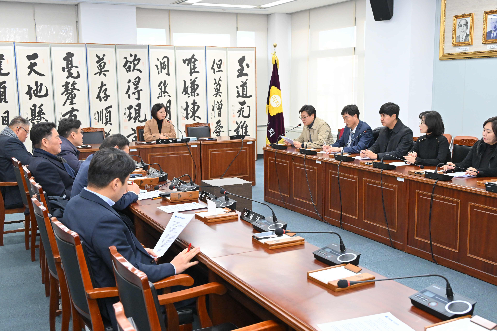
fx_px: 552
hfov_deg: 48.5
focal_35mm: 40
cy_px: 178
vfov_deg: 33.4
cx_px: 255
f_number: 6.3
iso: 3200
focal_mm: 37
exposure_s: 1/250
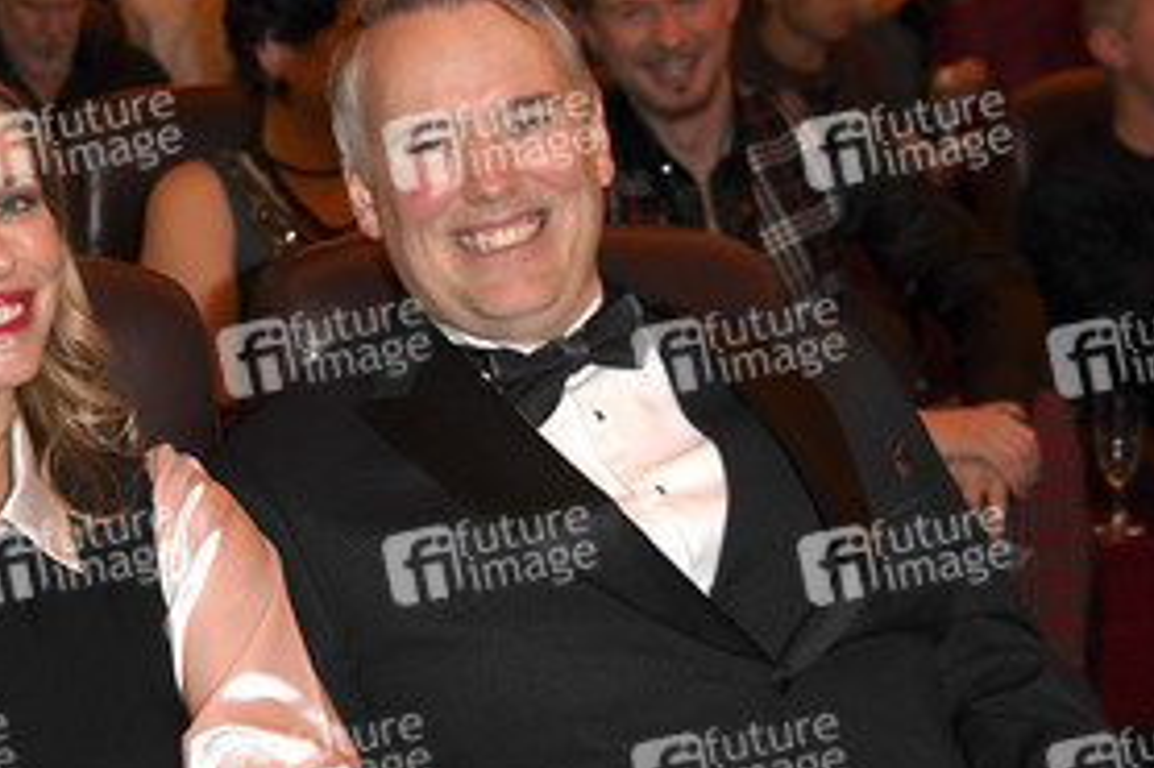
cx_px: 380
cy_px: 452
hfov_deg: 27.5
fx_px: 2339
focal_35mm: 73
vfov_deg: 18.6
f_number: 5
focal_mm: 45
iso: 1600
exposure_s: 1/50
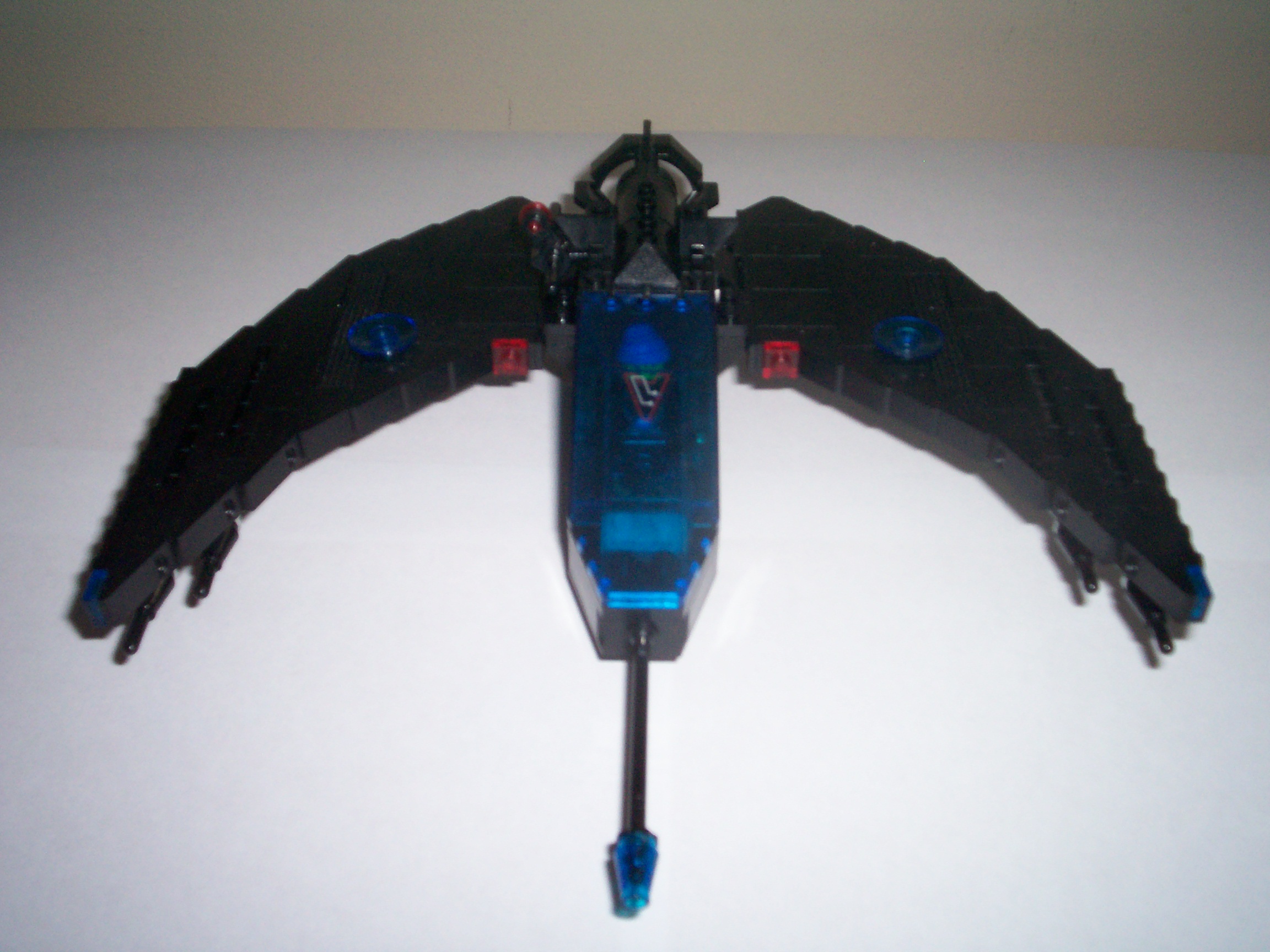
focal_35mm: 36
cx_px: 635
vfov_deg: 39.7
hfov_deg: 51.4
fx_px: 1321
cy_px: 476
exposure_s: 1/64
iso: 140
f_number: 4.5
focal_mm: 5.9
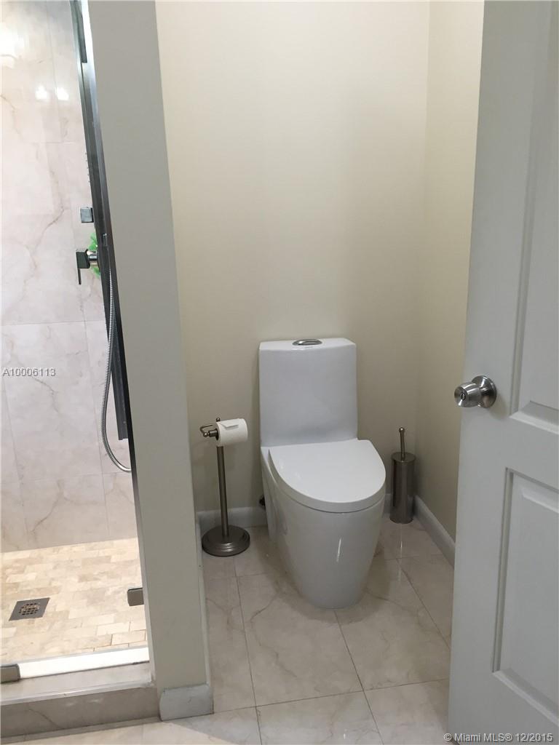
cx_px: 280
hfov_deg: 48.2
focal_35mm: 29
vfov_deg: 61.7
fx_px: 624
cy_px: 372
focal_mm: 4.15
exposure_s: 1/30
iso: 64
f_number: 2.2
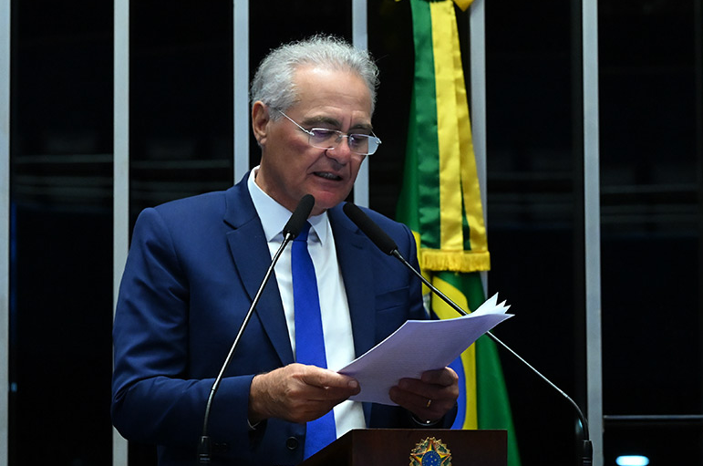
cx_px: 348
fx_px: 2631
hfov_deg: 15.2
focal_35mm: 135
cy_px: 254
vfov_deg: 10.1
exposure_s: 1/125
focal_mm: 81
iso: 5000
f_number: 5
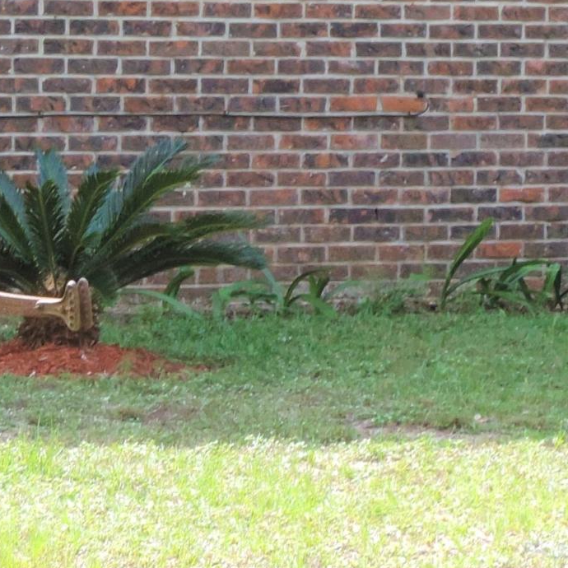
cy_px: -84
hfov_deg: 9.1
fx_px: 3564
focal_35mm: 192
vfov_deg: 9.0
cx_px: 183
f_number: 3.6
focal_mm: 8.9
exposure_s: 1/125
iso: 80
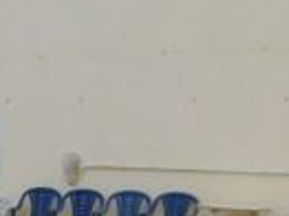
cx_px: -332
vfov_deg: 11.9
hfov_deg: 13.2
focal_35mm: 124
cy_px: 183
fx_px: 1034
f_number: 3
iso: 125
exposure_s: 1/1000
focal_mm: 4
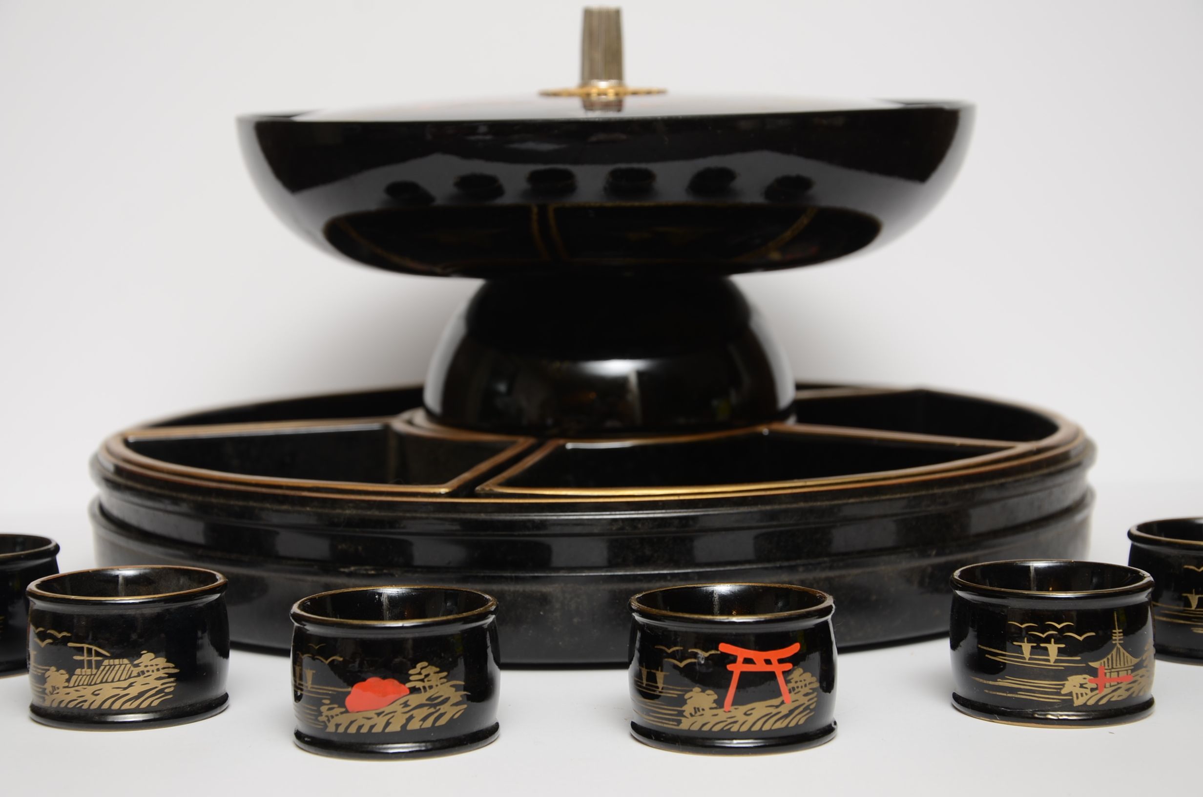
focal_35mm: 87
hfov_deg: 23.4
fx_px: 2901
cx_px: 602
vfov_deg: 15.6
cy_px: 398
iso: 100
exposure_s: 1/60
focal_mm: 58
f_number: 6.3
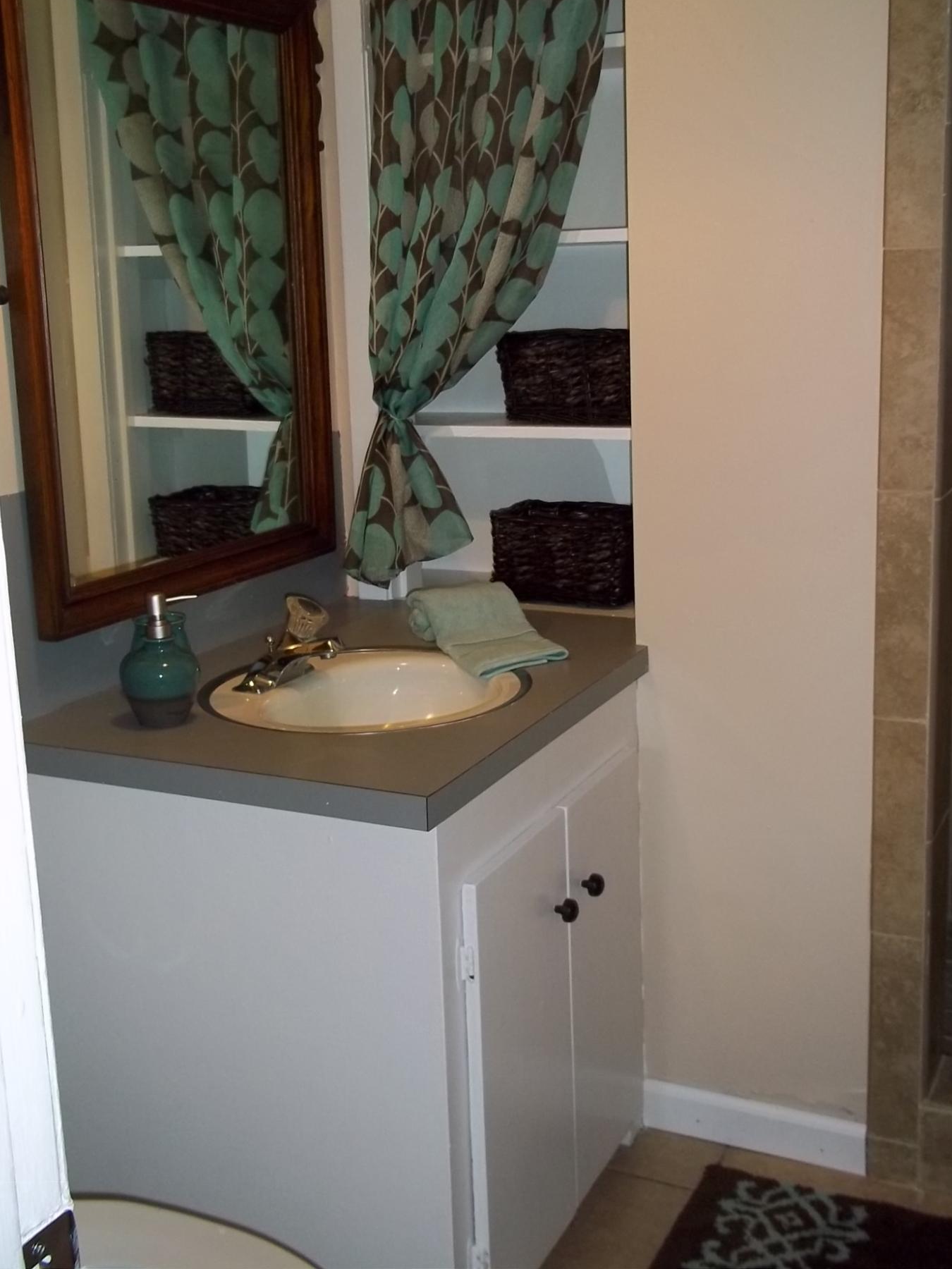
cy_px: 565
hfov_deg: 36.0
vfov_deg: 46.7
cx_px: 484
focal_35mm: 40
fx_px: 1467
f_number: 3.1
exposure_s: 1/30
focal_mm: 6.5
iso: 160
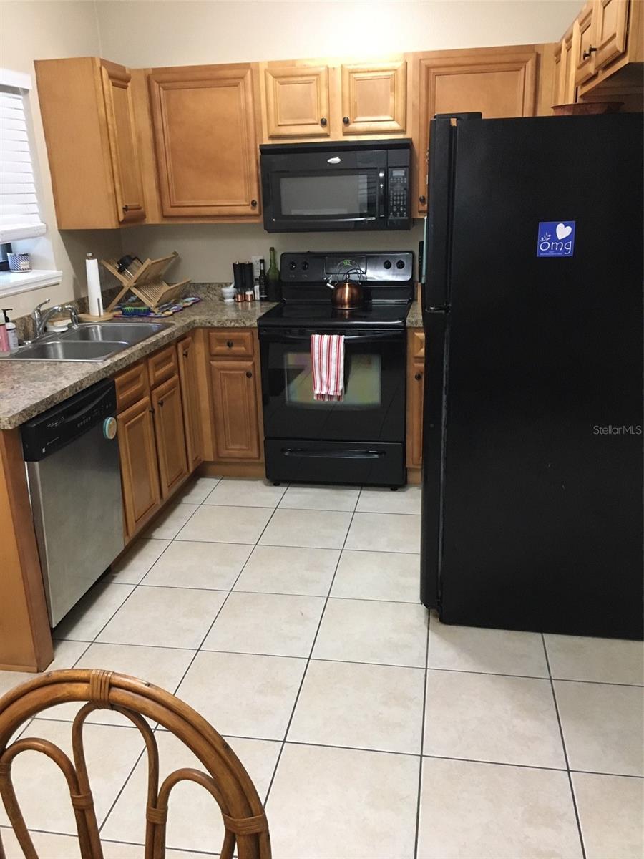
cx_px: 322
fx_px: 719
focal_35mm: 29
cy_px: 430
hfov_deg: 48.2
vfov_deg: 61.7
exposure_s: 1/17
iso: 200
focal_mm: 4.15
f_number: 2.2
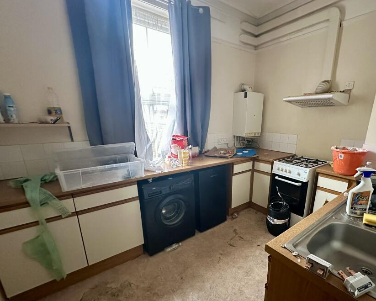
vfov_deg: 76.6
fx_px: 189
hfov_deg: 88.8
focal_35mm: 17
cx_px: 220
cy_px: 170
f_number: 2.2
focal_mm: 2.22
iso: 1000
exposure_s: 1/60
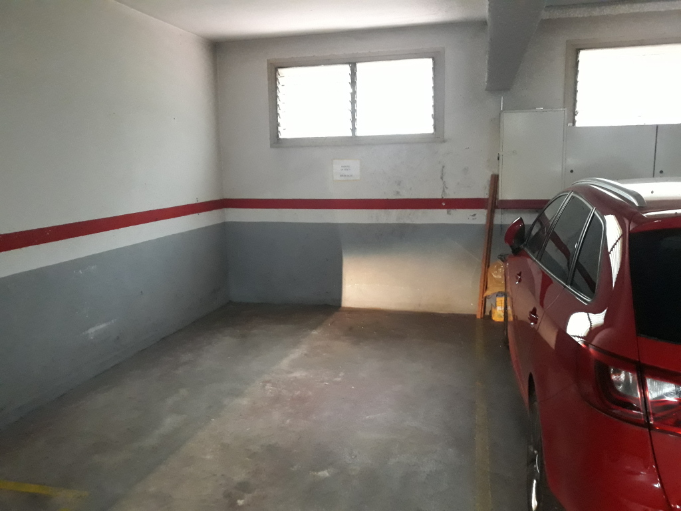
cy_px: 256
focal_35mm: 27
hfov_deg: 65.3
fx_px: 531
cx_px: 340
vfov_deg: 51.4
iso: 640
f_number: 1.7
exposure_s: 1/25
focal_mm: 3.71
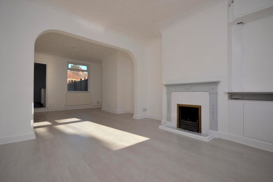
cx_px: 136
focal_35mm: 15
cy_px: 91
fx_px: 114
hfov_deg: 100.4
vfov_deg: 77.3
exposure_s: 1/125
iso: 110
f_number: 5.6
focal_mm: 10
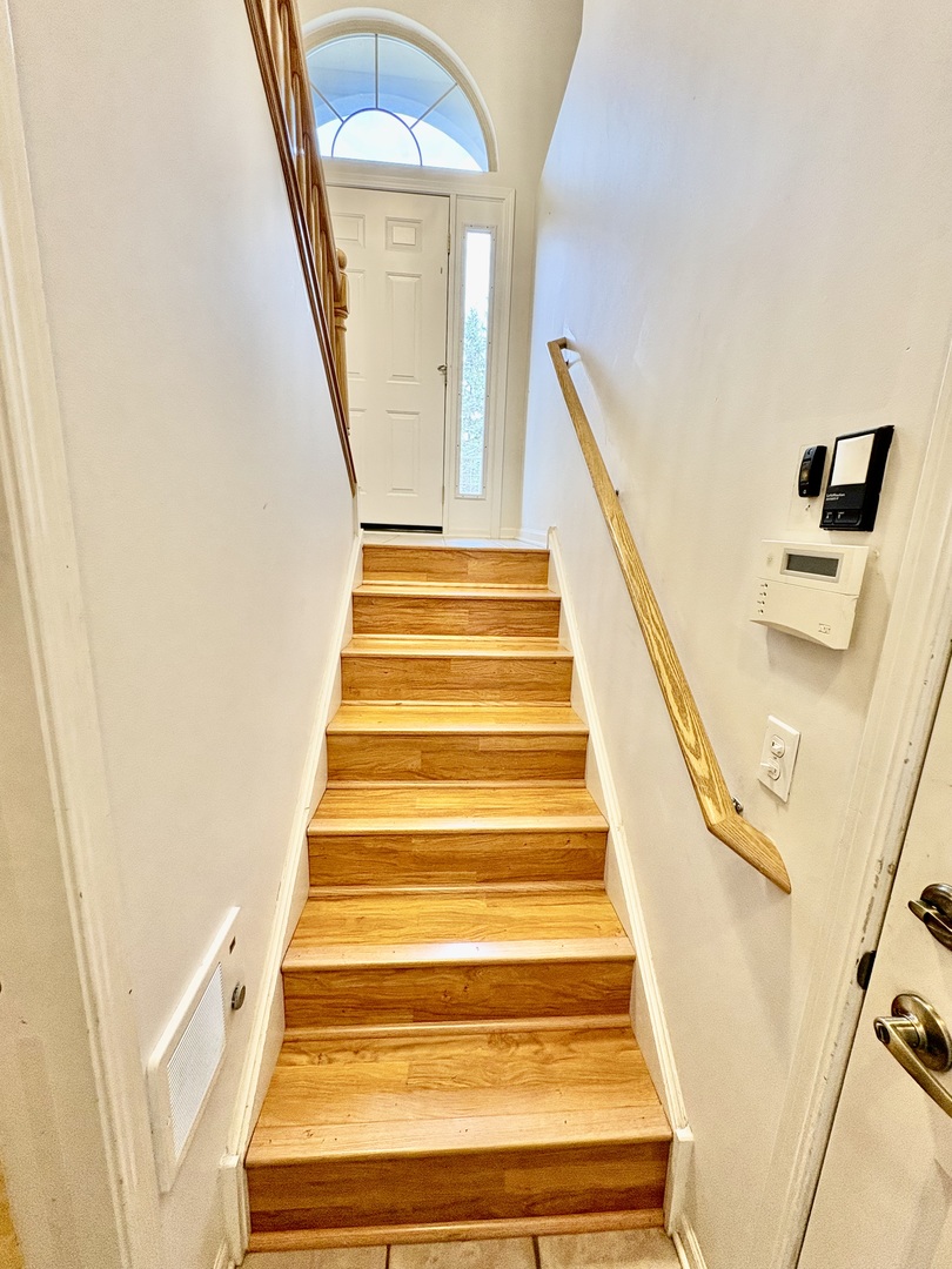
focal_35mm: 14
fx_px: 513
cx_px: 476
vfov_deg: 102.1
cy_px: 634
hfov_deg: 85.7
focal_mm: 2.22
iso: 200
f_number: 2.2
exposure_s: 1/60
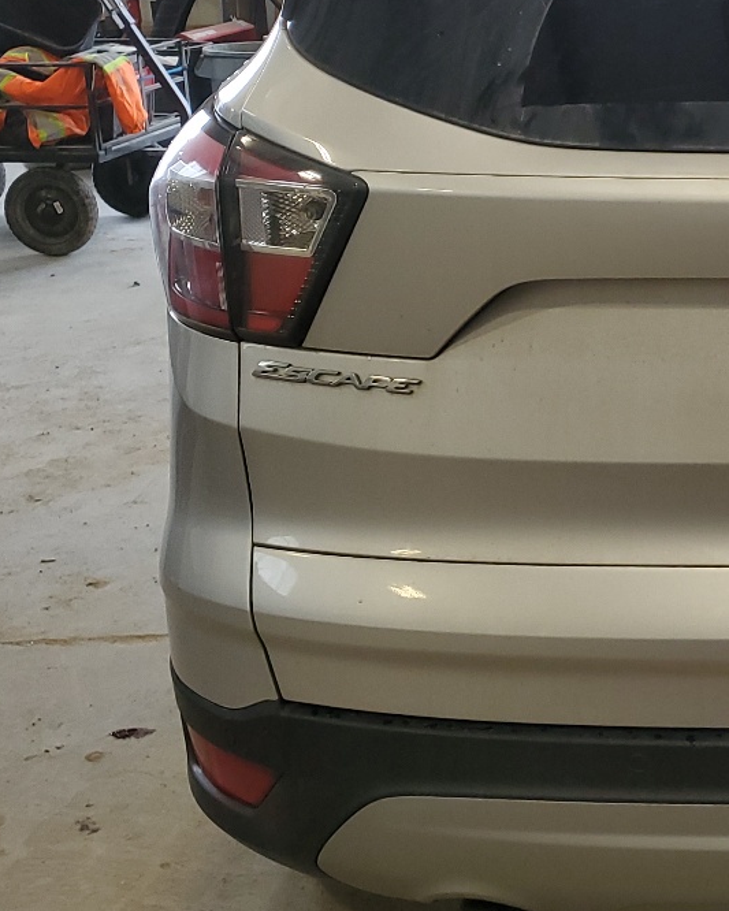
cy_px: 321
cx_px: 893
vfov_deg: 30.8
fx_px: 1645
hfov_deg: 22.8
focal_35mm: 61
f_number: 1.5
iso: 60
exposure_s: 1/120
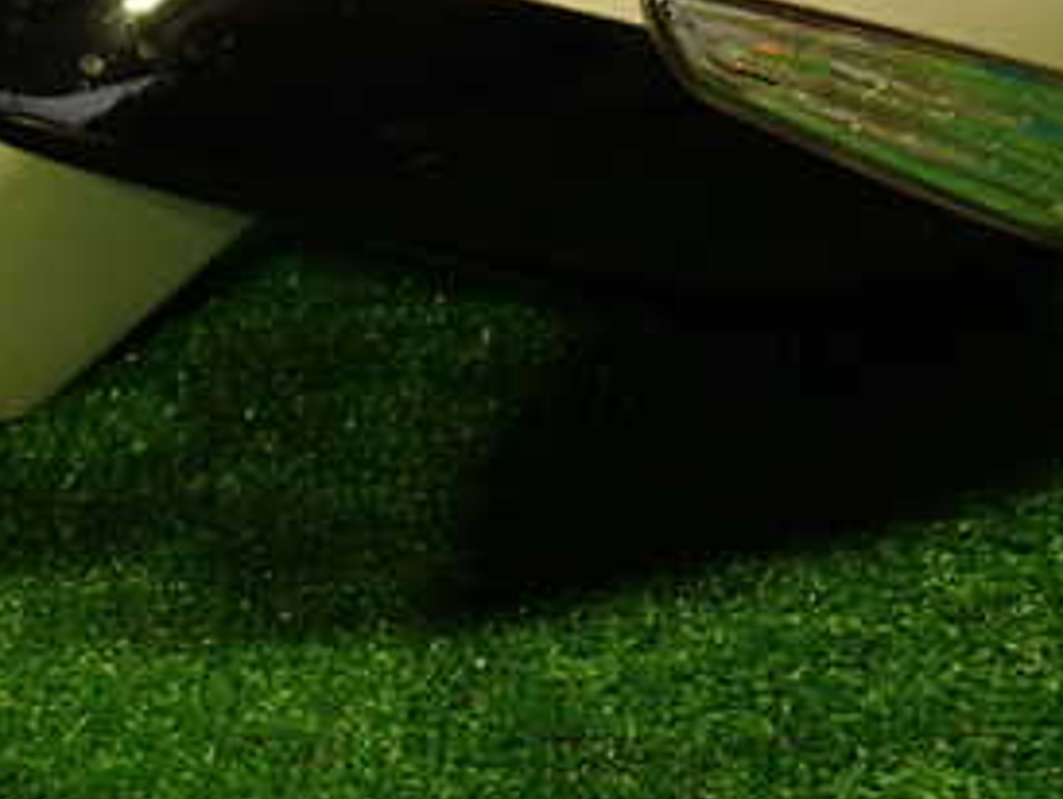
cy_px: 213
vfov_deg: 20.9
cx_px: 194
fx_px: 2151
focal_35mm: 70
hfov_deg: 27.1
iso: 250
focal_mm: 5.79
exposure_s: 1/30
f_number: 2.4
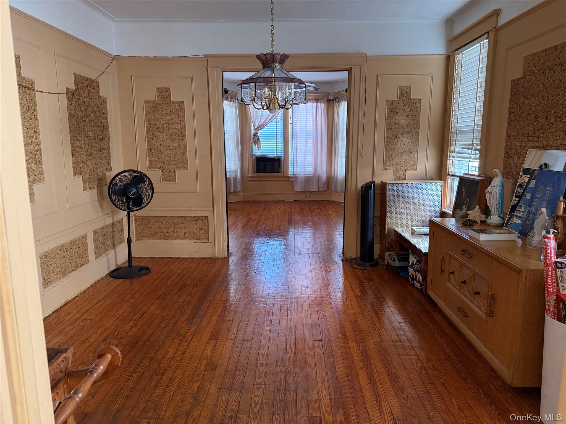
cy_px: 212
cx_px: 283
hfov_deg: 71.6
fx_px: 392
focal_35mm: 24
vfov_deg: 56.8
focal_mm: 6.76
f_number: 1.78
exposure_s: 1/60
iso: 500
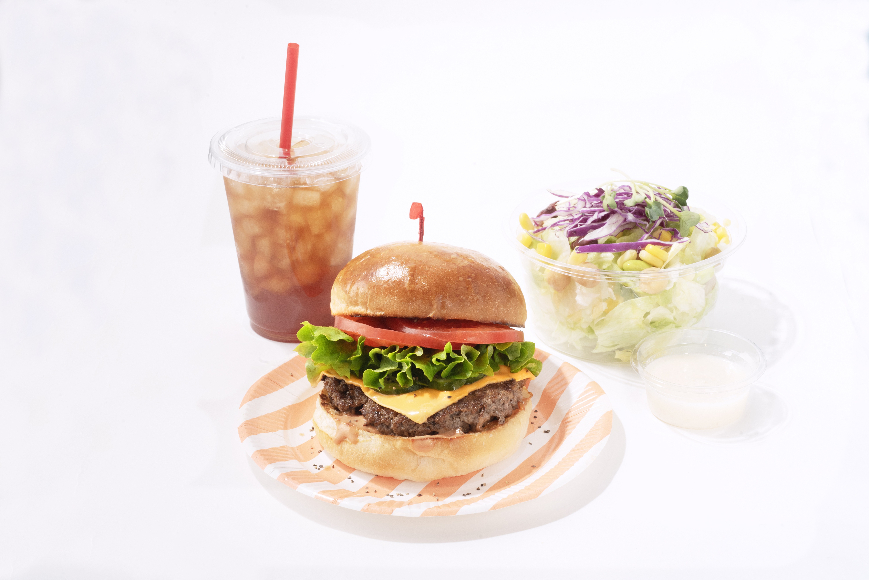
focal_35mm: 60
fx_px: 1449
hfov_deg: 33.4
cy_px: 290
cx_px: 434
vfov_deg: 22.6
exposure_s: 1/125
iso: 400
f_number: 25
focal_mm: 60
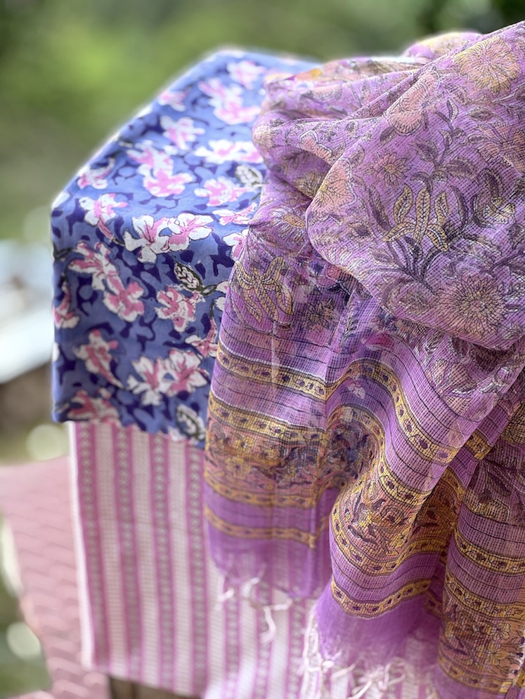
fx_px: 1557
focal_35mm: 77
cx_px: 262
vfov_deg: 25.3
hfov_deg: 19.1
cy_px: 350
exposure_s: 1/99
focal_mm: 9
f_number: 2.8
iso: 32
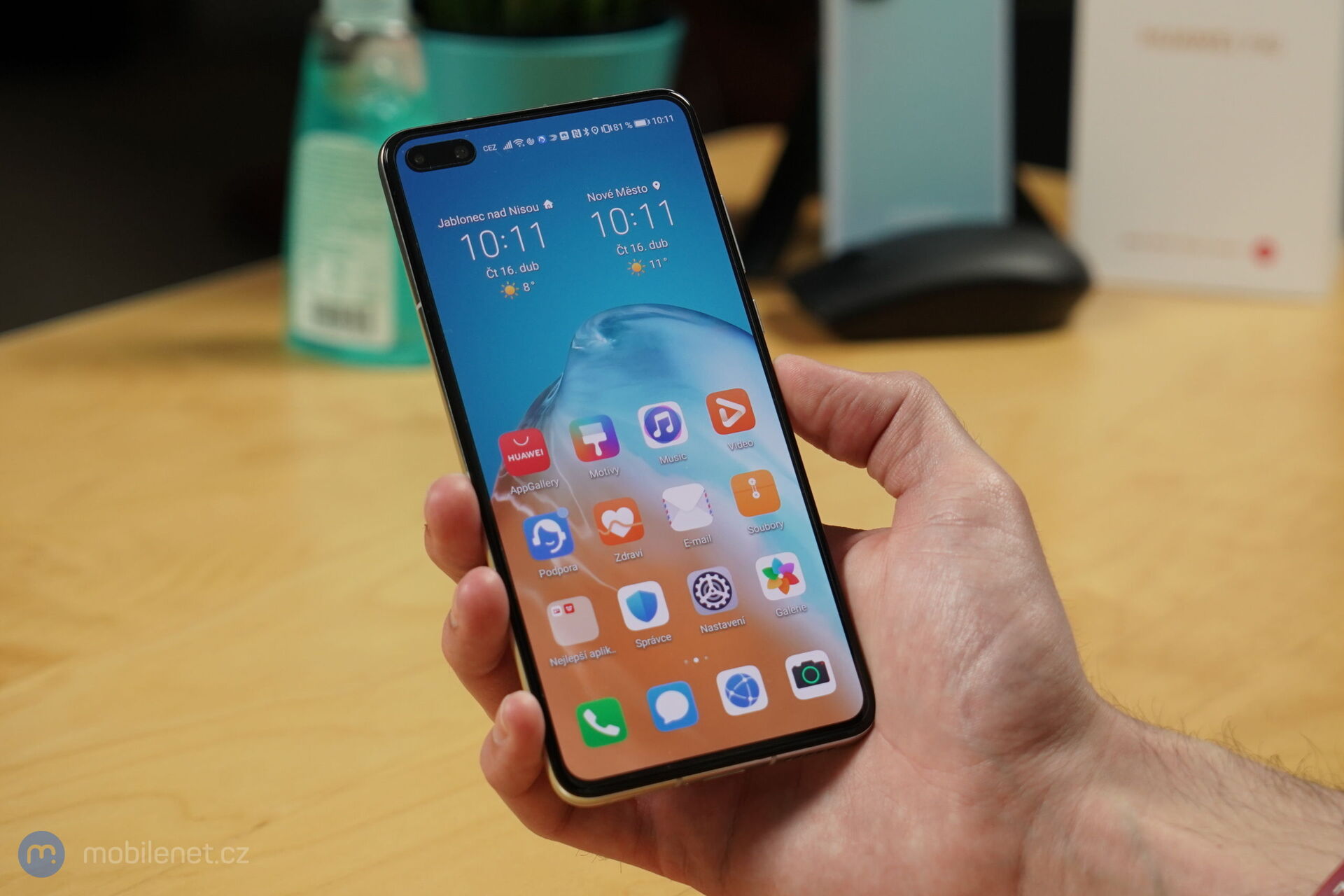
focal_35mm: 70
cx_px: 672
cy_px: 448
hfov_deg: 28.8
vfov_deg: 19.5
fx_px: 2613
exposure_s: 1/125
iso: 1000
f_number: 5.6
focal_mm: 70
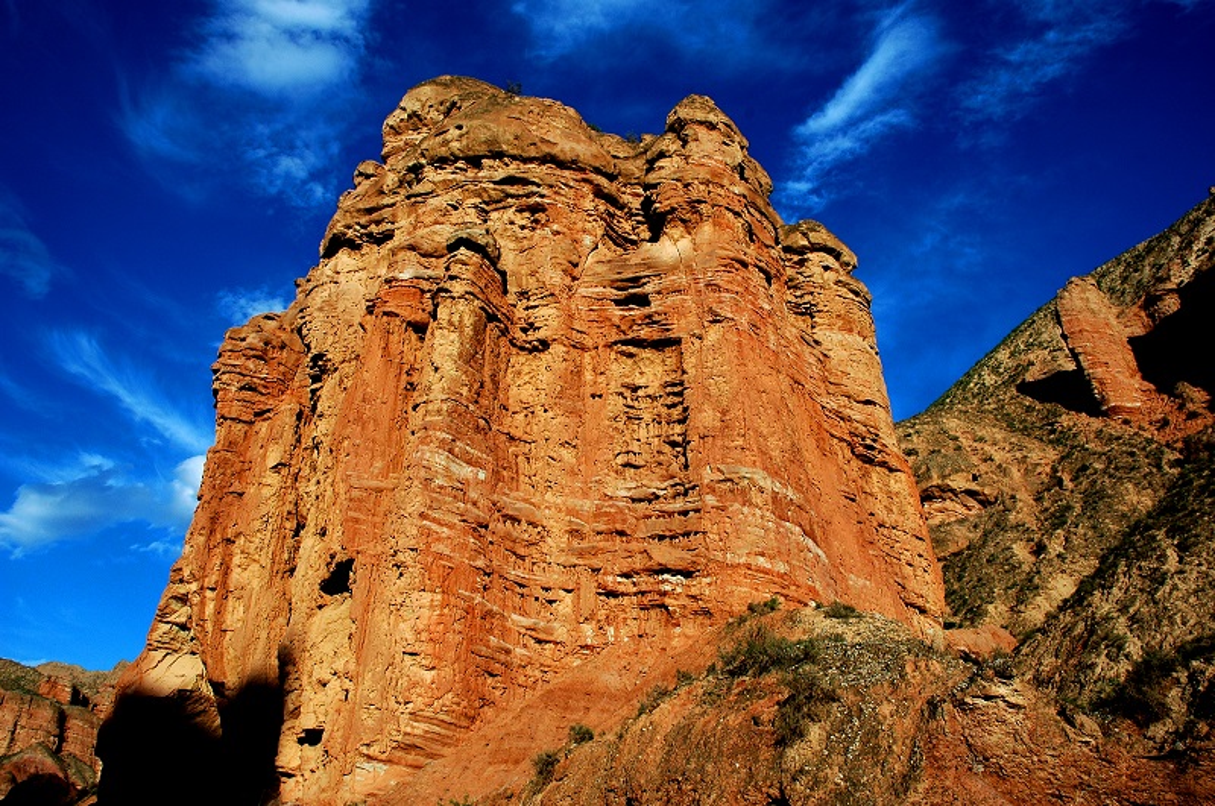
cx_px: 608
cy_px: 403
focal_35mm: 27
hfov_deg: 67.5
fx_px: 910
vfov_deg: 47.8
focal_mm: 18
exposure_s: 1/350
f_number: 9.5
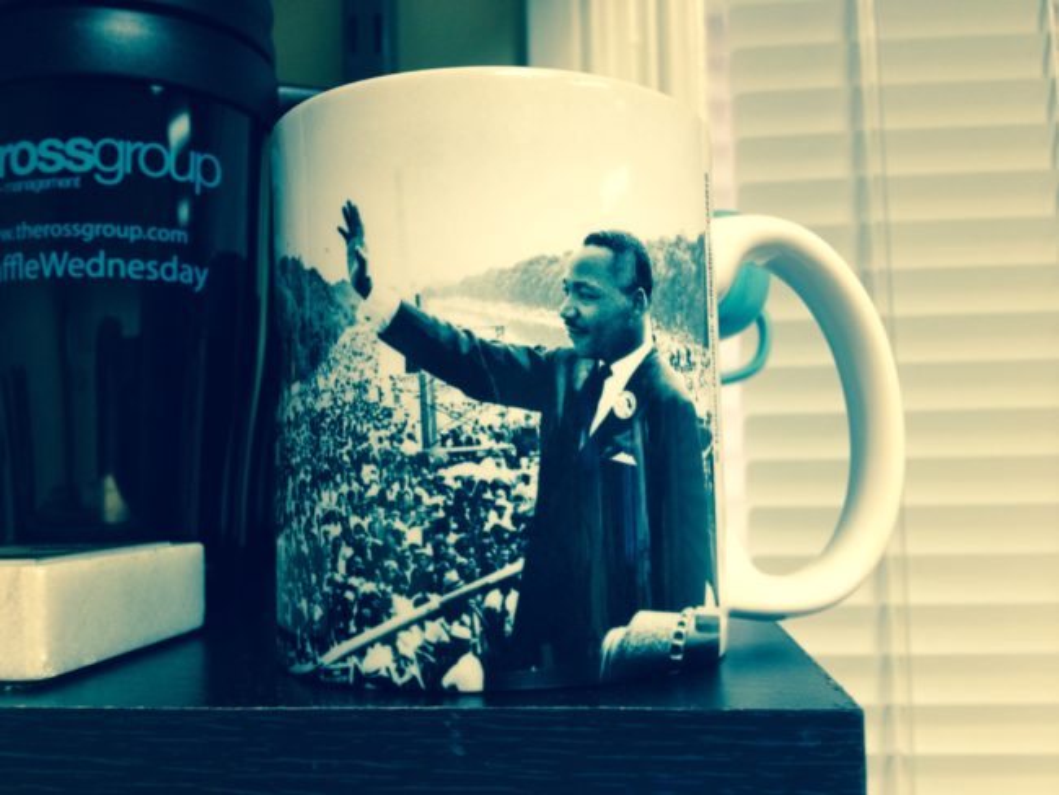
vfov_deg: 40.7
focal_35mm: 35
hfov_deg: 52.6
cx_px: 530
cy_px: 398
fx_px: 1071
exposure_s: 1/20
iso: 125
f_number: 2.4
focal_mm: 4.28
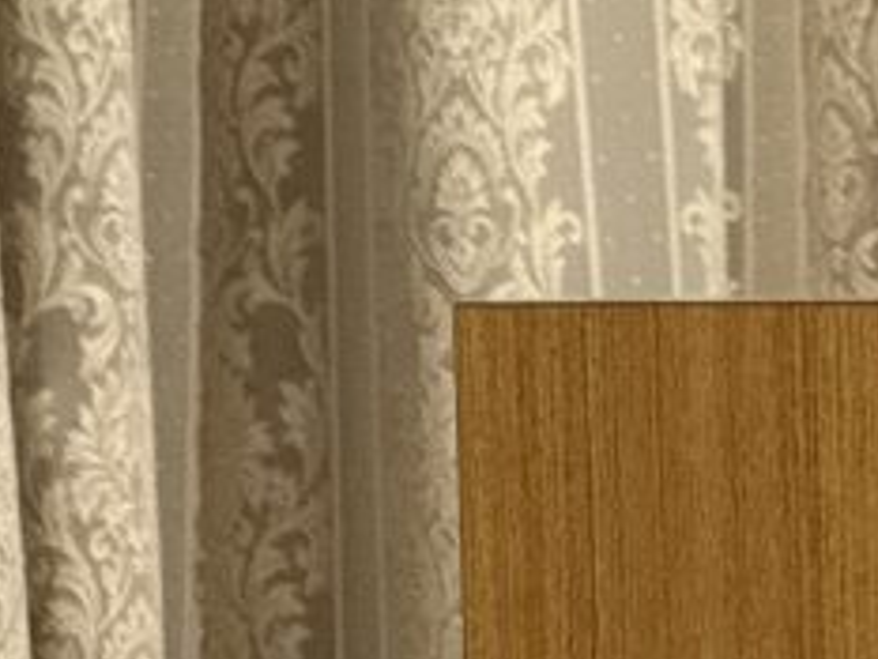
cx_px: 1786
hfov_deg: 3.7
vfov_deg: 2.8
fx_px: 13399
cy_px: -576
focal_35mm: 528
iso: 640
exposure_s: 1/50
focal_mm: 15.66
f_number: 2.8
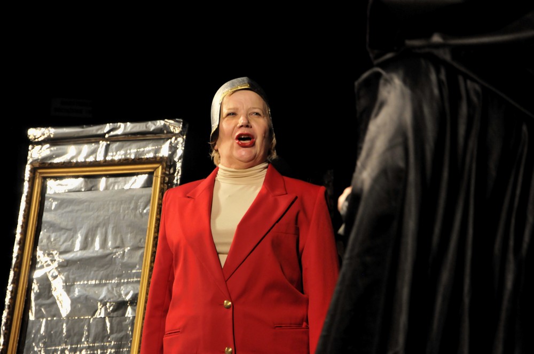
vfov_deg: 8.7
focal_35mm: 158
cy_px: 177
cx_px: 267
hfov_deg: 13.1
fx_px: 2333
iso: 1250
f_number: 5.6
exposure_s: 1/30
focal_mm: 105
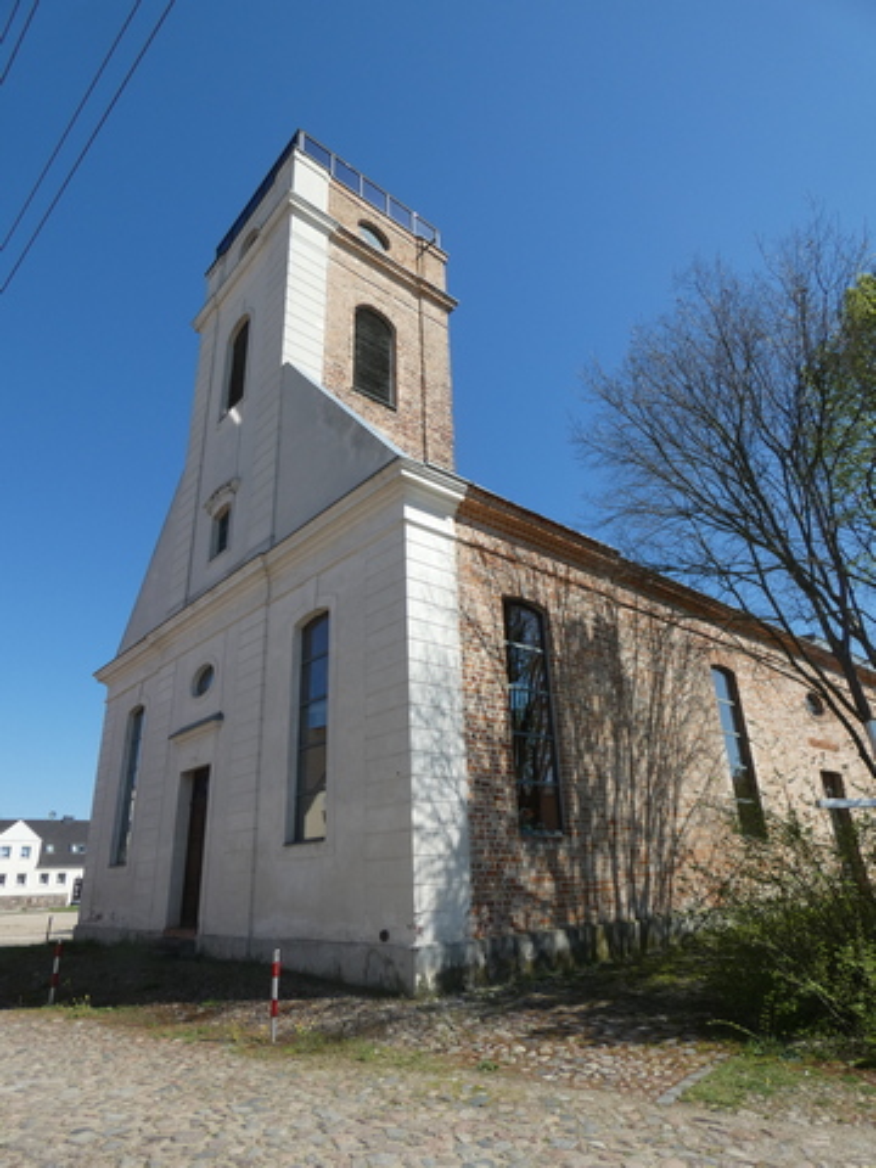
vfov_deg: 81.7
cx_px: 438
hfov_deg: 66.0
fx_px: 675
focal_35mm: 20
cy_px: 584
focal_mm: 3.6
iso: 80
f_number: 3.5
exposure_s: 1/800
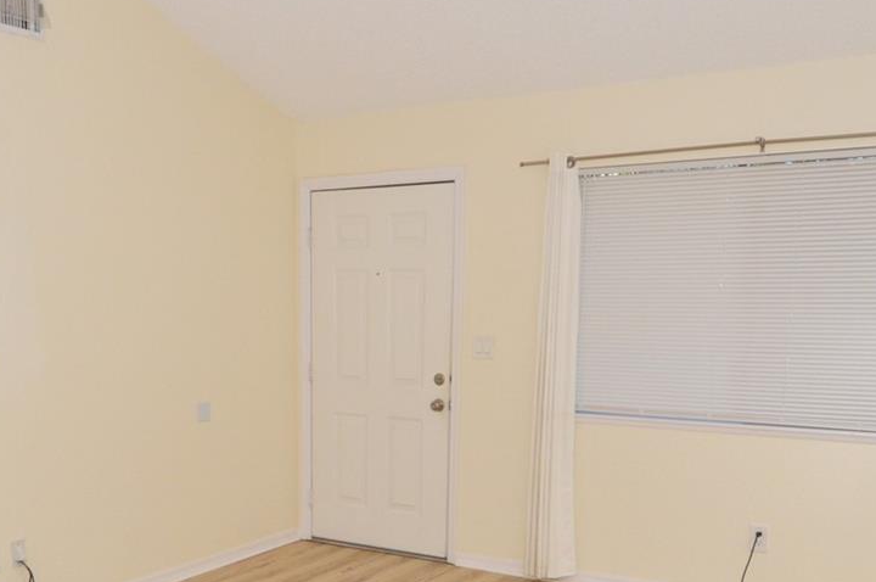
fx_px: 972
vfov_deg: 32.1
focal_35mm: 40
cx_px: 298
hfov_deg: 47.8
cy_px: 493
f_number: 9
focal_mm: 12
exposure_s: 1/80
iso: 800
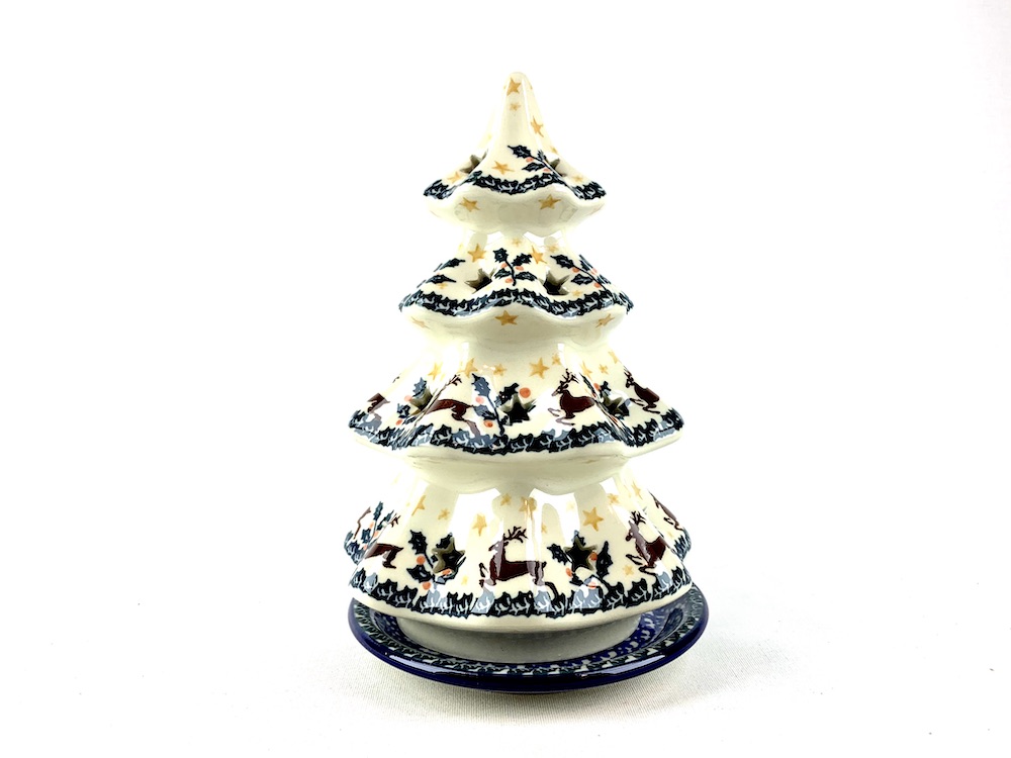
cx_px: 506
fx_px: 759
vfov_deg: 53.1
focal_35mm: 26
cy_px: 379
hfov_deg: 67.3
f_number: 1.8
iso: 25
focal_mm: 4.25
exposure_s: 1/227
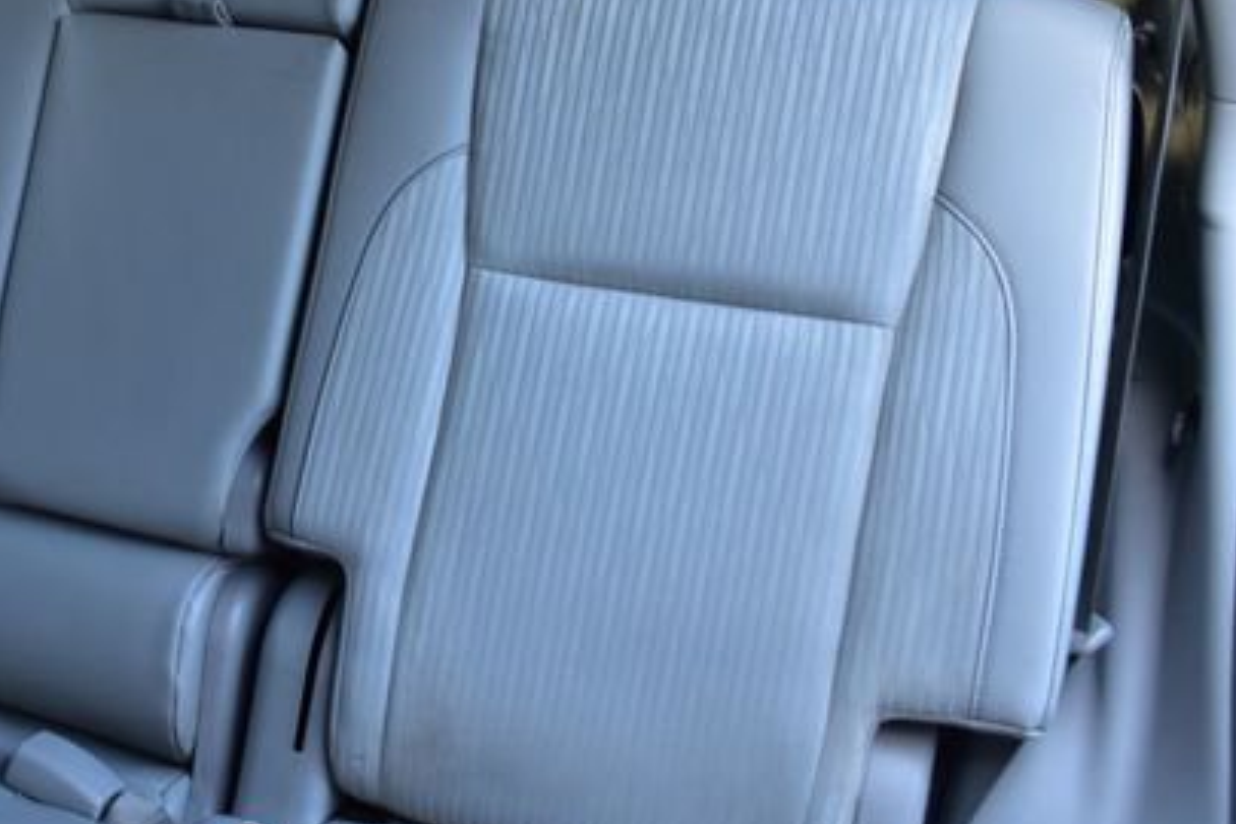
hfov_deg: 38.6
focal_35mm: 50
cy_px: 275
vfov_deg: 26.9
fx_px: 1709
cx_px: 290
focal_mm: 21
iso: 400
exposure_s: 1/25
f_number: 7.1
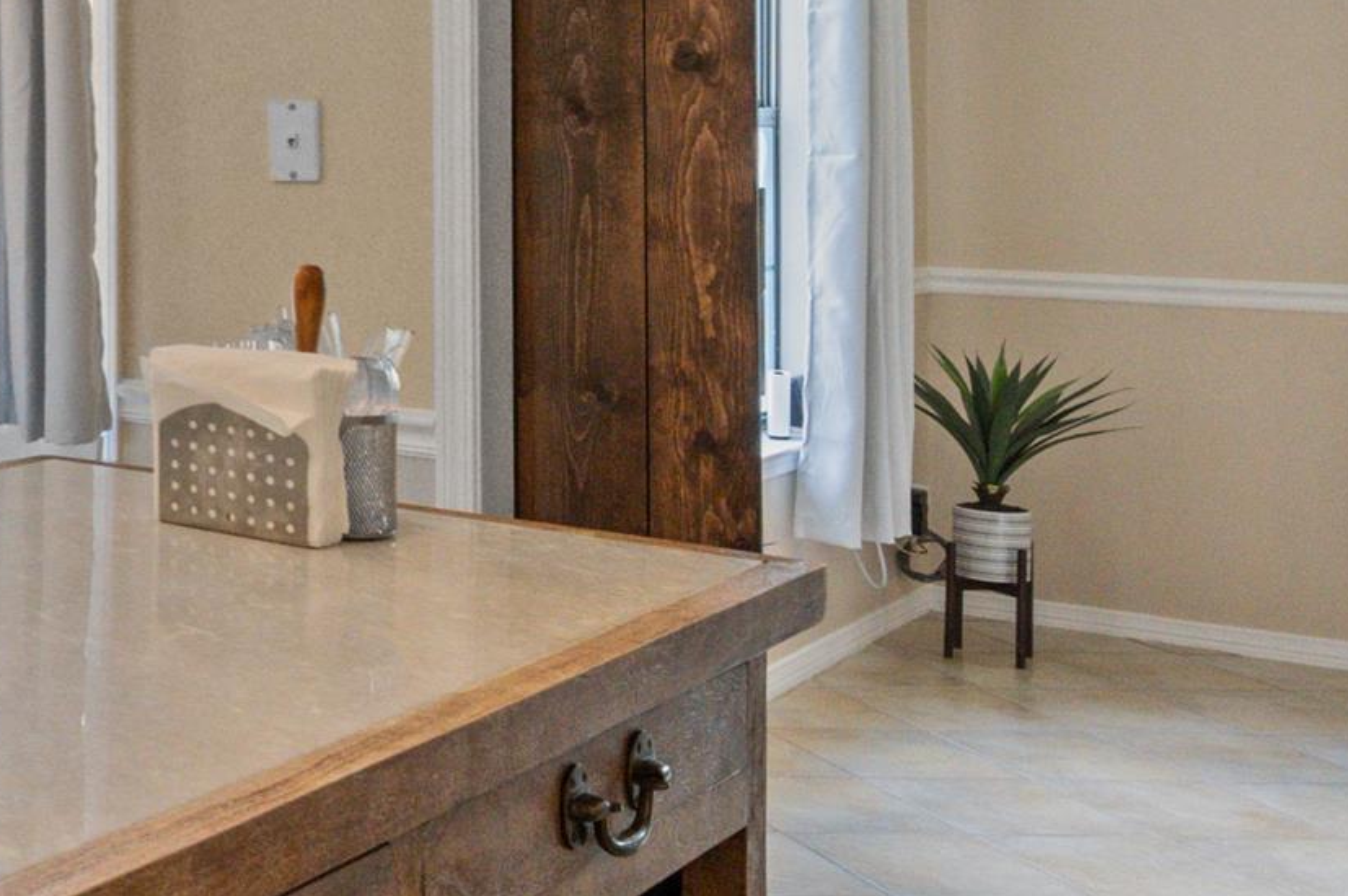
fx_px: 1946
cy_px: 165
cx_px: -598
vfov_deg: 25.5
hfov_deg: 27.9
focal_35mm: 52
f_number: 10
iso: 1600
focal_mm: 14
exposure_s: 1/50
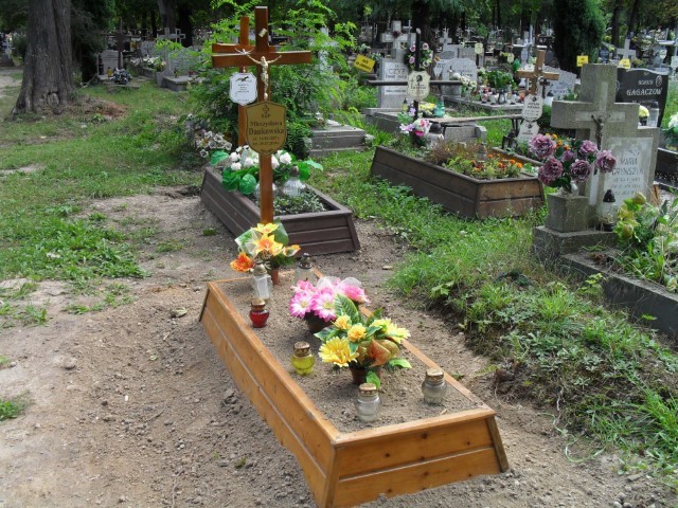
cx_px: 339
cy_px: 254
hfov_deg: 52.6
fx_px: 686
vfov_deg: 40.7
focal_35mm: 35
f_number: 3.2
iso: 100
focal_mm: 6.3
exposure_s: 1/250
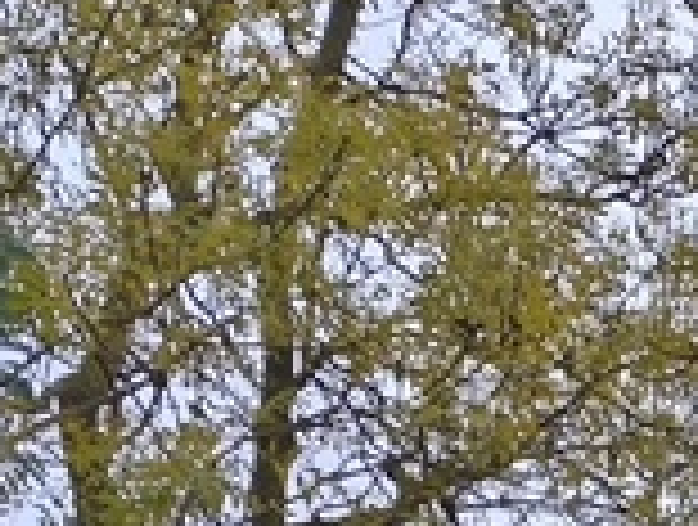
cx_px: 1450
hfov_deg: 11.7
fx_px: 2991
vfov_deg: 8.7
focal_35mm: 148
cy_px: 1439
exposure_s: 1/50
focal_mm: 6.14
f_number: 1.65
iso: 200
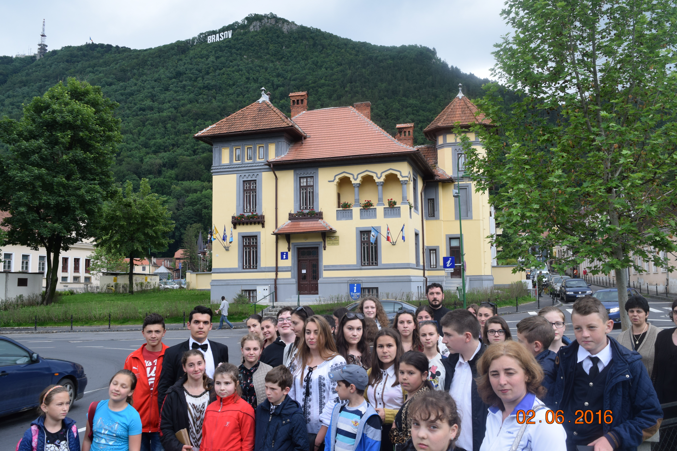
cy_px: 226
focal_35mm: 33
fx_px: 621
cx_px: 338
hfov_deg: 57.2
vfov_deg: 40.0
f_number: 7.1
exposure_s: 1/200
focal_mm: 22
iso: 400
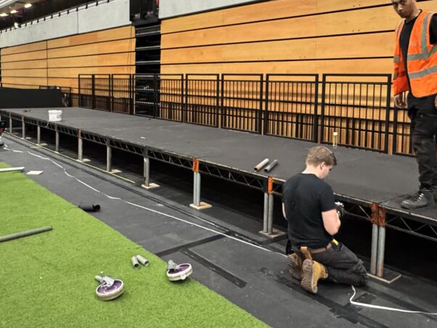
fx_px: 442
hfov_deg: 52.6
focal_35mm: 35
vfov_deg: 40.3
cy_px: 113
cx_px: 208
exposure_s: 1/50
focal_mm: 2.22
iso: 800
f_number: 2.2
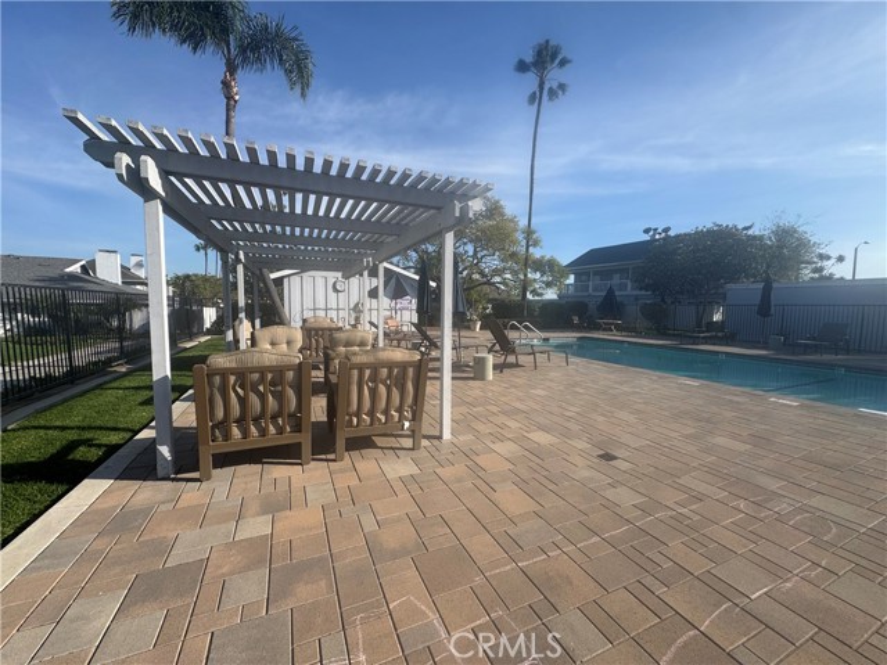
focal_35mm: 14
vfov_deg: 85.7
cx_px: 444
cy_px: 332
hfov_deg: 102.1
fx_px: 359
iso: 50
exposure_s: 1/1637
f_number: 2.2
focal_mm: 2.22
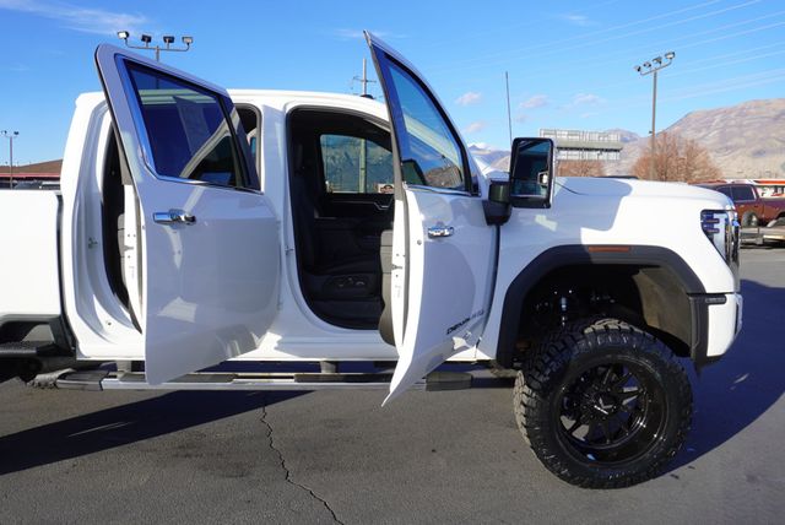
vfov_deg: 48.0
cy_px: 262
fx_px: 589
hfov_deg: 67.3
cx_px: 392
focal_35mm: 27
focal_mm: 18
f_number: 6.3
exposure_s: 1/200
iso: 100
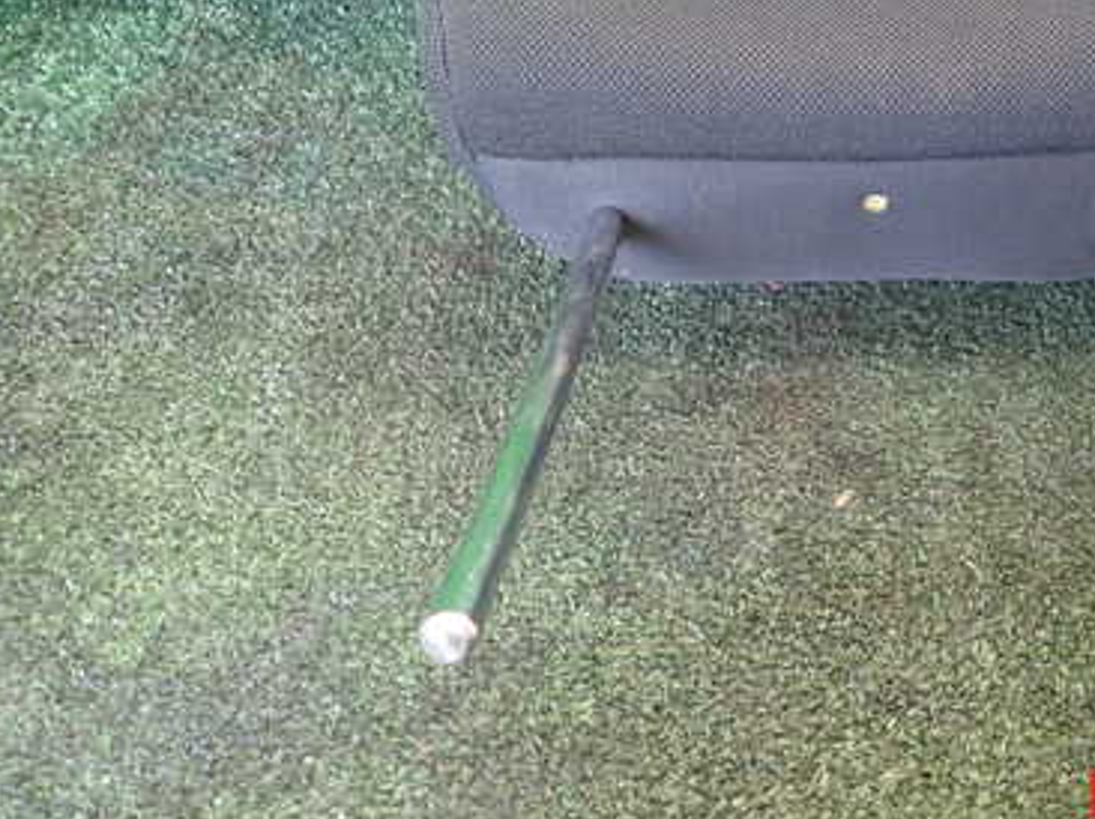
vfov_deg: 34.1
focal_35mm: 41
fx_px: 1296
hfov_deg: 43.7
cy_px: 164
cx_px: 868
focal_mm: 4.5
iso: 200
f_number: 2
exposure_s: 1/40
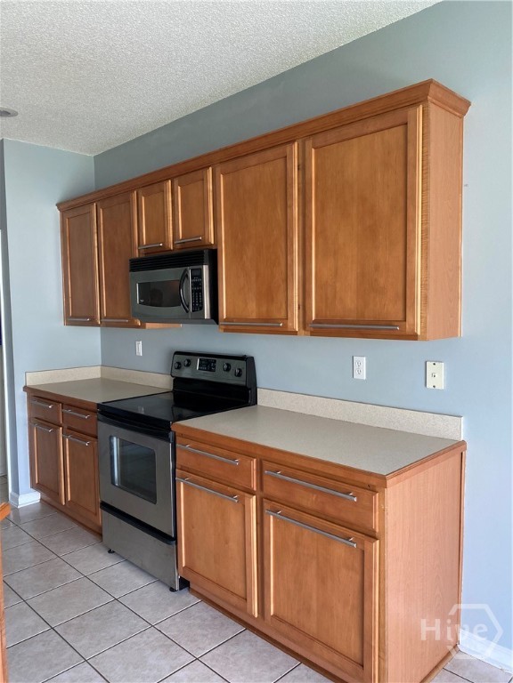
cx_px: 256
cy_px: 342
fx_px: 514
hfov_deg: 53.1
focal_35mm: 26
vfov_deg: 67.3
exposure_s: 1/103
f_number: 1.8
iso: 125
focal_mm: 4.25
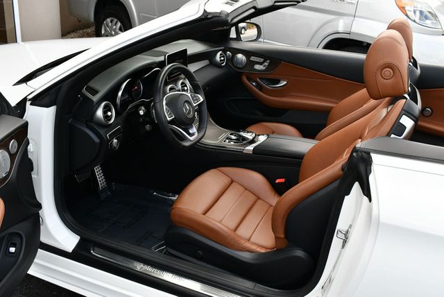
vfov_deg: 36.9
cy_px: 148
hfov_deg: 53.1
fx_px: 444
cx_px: 222
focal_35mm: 36
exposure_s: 1/250
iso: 280
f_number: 5.6
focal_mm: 18
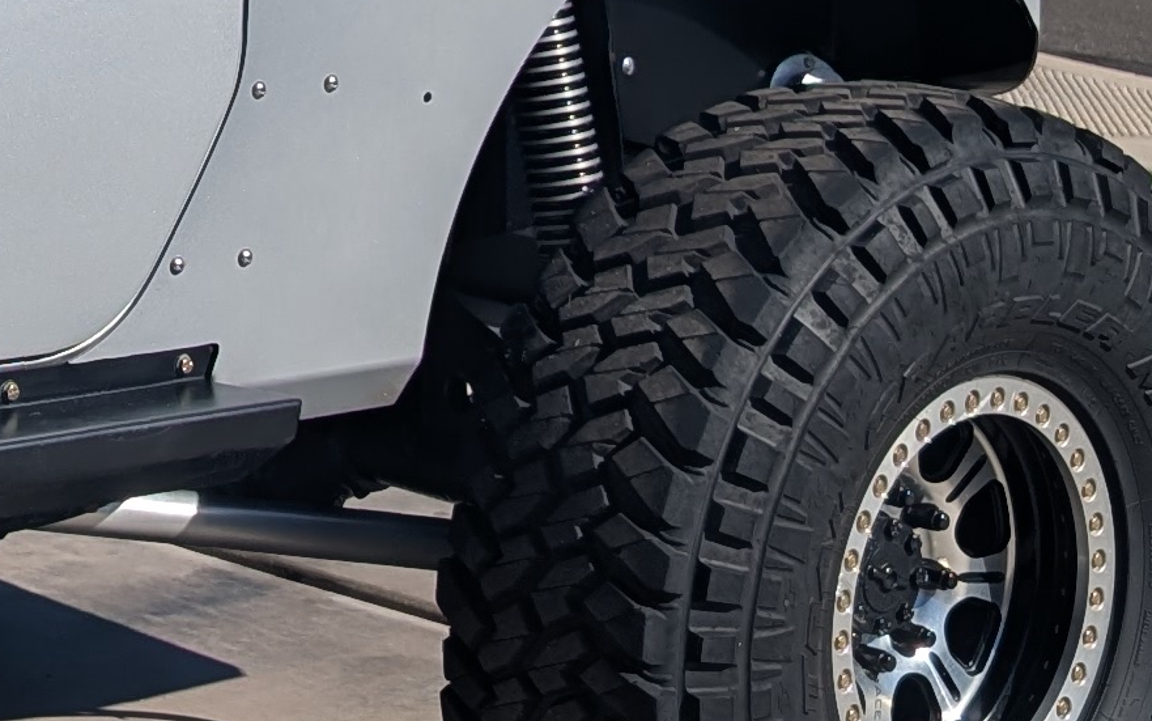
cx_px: -237
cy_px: -122
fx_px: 3705
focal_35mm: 118
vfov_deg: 10.9
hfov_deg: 16.9
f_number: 1.68
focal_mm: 6.9
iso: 20
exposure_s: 1/3058
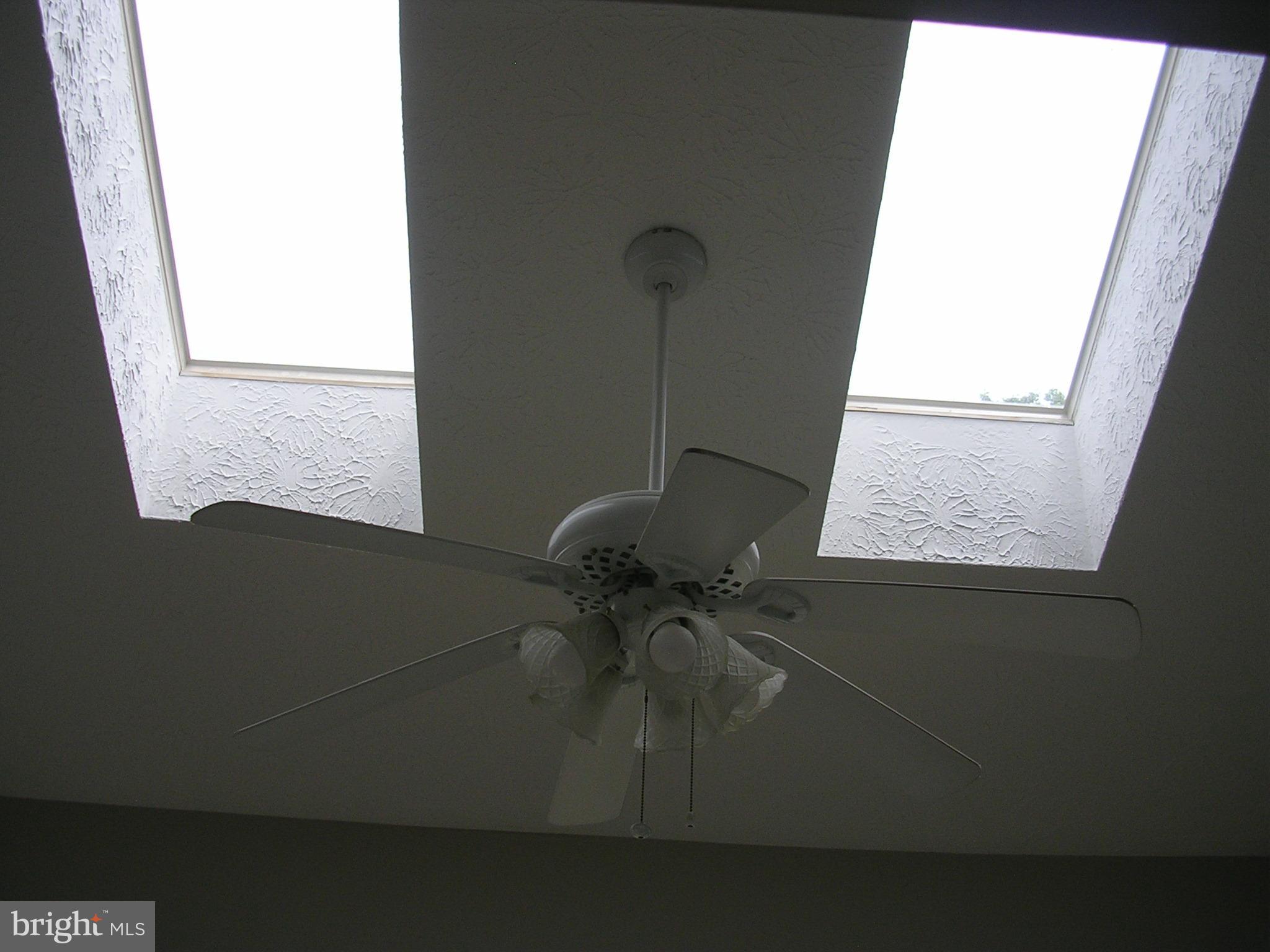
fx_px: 1394
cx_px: 635
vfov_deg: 37.7
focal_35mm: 38
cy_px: 476
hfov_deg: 49.0
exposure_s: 1/524
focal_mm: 5.8
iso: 50
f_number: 2.8
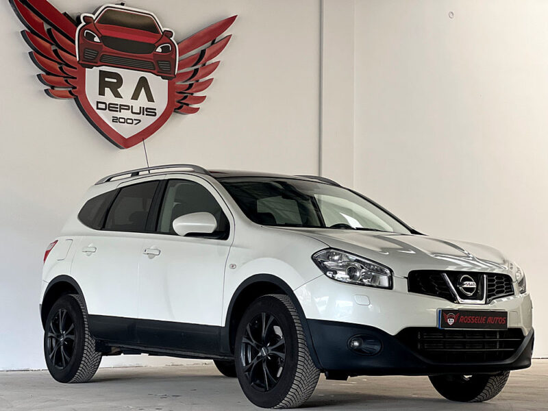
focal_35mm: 77
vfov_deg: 19.1
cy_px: 206
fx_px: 1219
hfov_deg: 25.3
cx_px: 274
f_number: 2.8
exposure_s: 1/82
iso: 250
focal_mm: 9
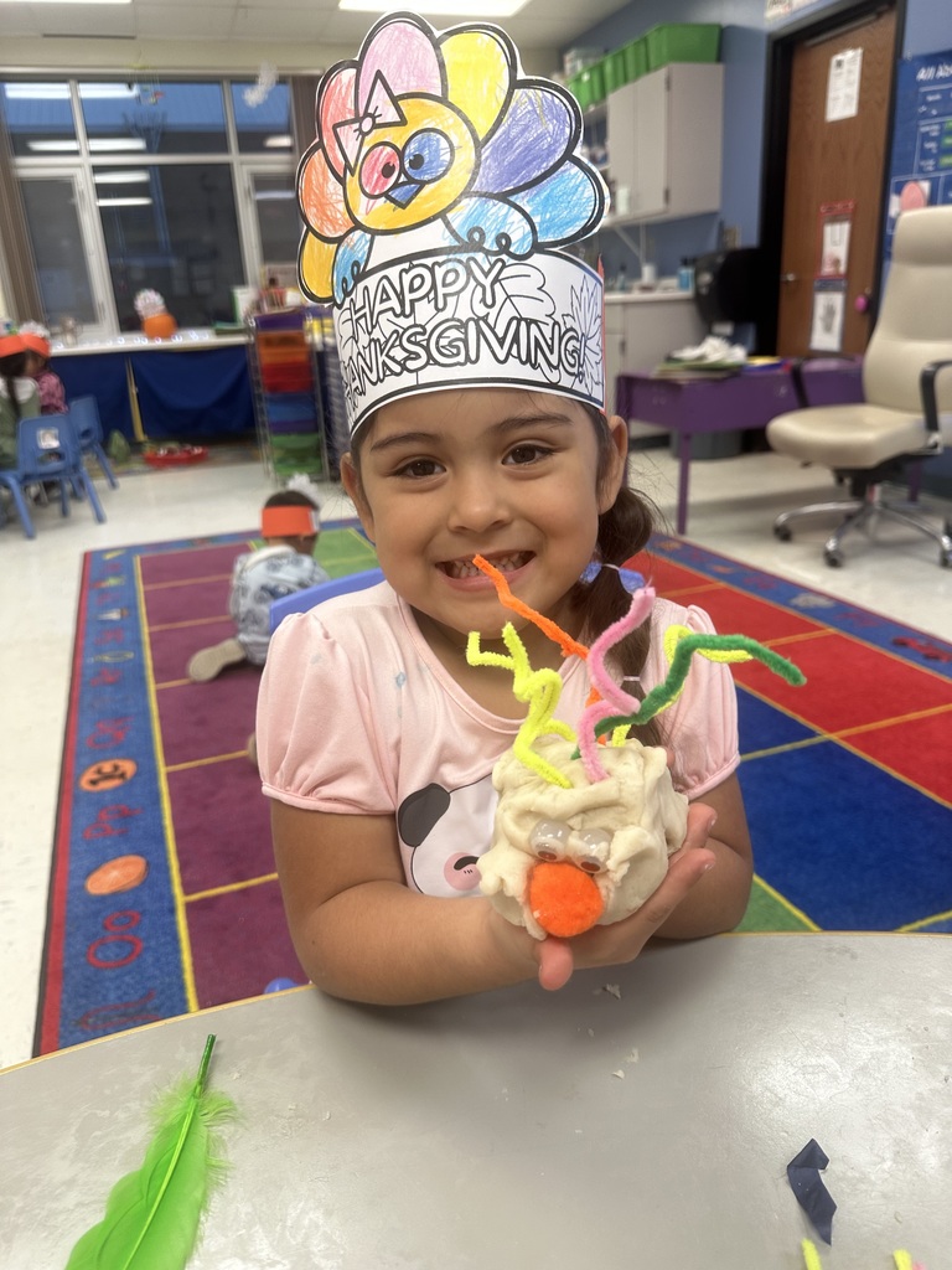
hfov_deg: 56.8
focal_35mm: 24
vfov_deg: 71.6
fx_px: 880
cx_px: 476
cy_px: 635
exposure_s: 1/60
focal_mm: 6.86
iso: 125
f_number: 1.78
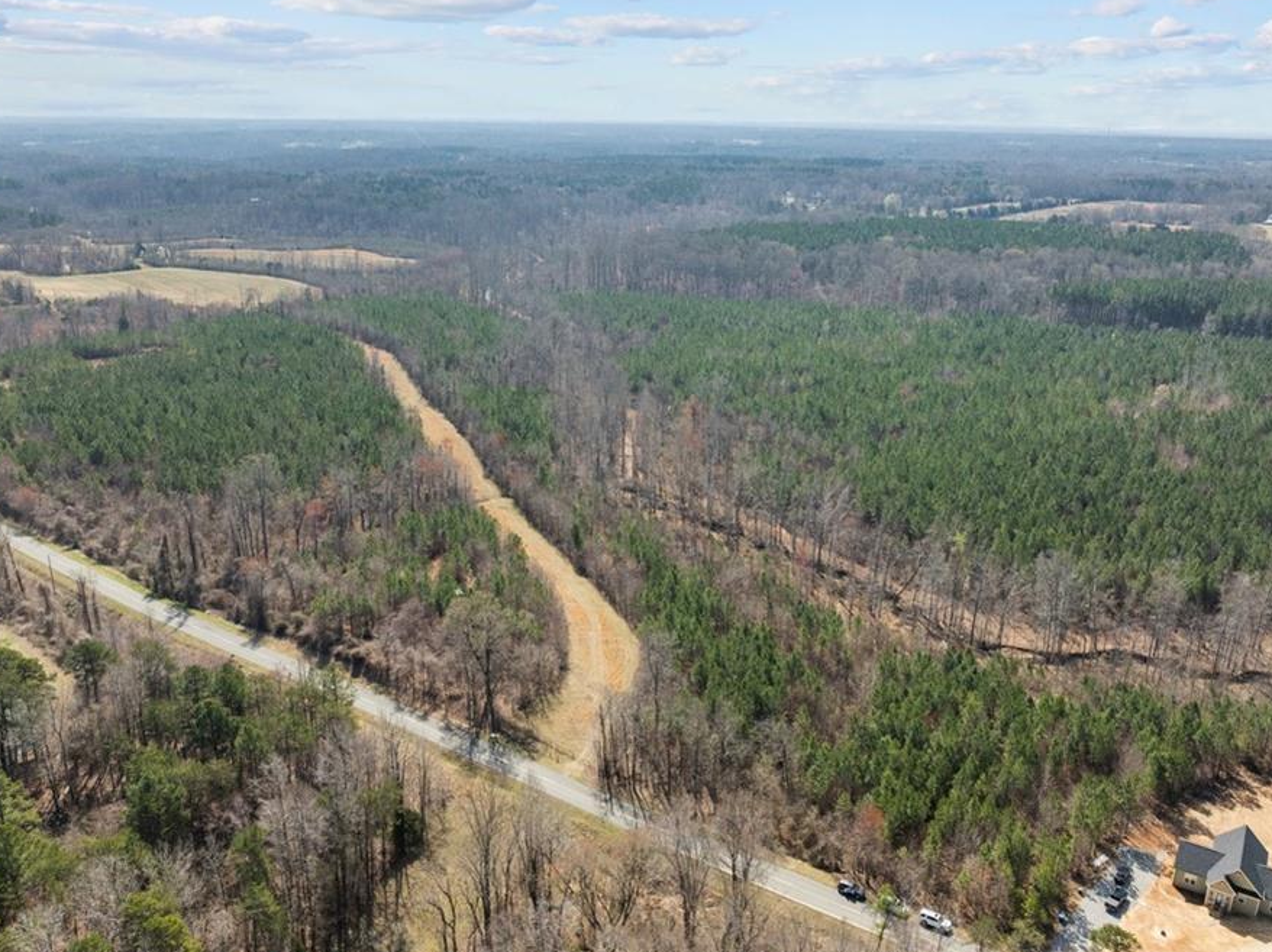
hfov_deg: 63.5
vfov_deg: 49.7
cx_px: 629
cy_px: 462
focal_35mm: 28
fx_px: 1028
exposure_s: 1/3200
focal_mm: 12.29
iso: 290
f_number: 2.8
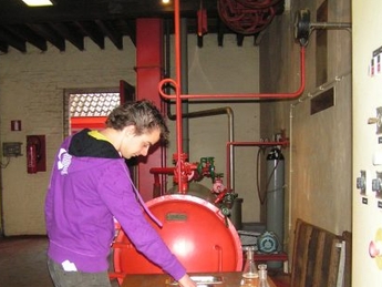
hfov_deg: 34.9
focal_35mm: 55
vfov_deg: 26.4
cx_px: 183
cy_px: 201
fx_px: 607
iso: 200
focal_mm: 6.3
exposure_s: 1/40
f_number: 2.8
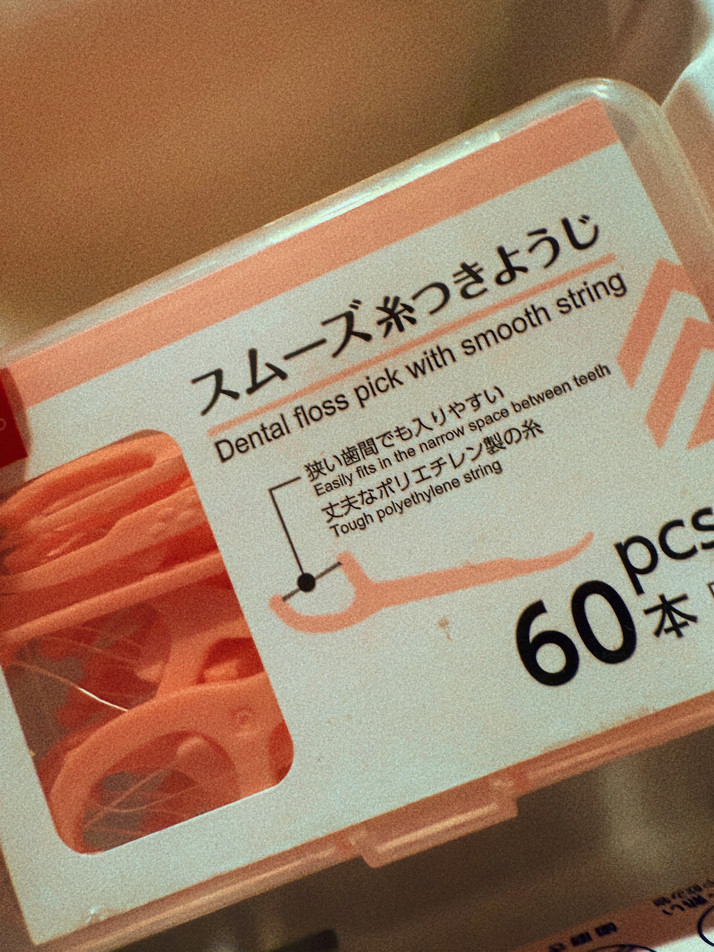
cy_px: 476
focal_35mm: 24
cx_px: 357
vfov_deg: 71.6
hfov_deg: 56.8
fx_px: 660
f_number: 2.2
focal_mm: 2.22
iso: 400
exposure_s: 1/50
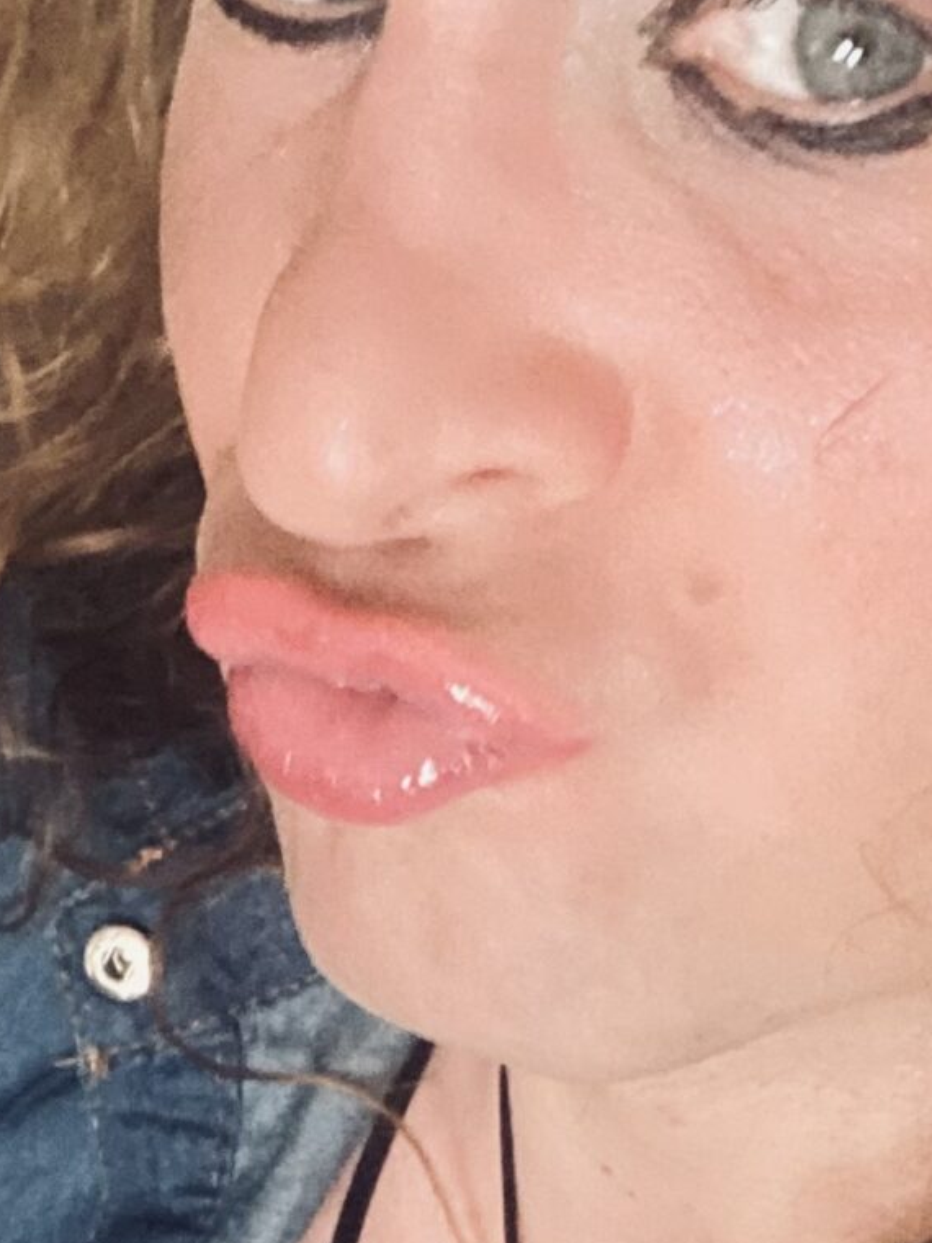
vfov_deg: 18.4
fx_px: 3626
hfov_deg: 14.6
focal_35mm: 101
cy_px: 1516
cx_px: 409
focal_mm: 2.71
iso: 320
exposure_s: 1/40
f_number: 2.2
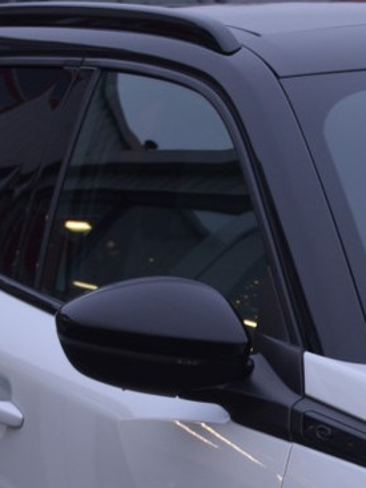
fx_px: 2610
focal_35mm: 185
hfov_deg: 8.0
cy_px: 385
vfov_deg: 10.7
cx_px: 338
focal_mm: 46
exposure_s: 1/100
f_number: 4.8
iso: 400
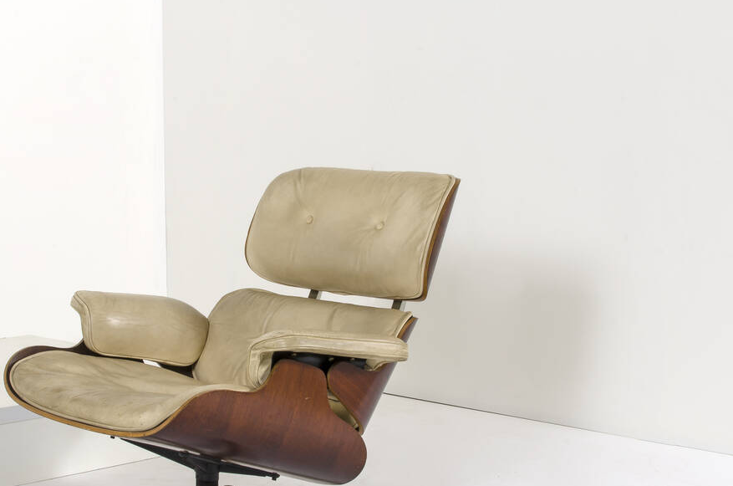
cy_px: 311
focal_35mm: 84
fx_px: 1703
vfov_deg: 16.2
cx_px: 237
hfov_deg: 24.2
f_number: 18
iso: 100
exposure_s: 1/160
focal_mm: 35
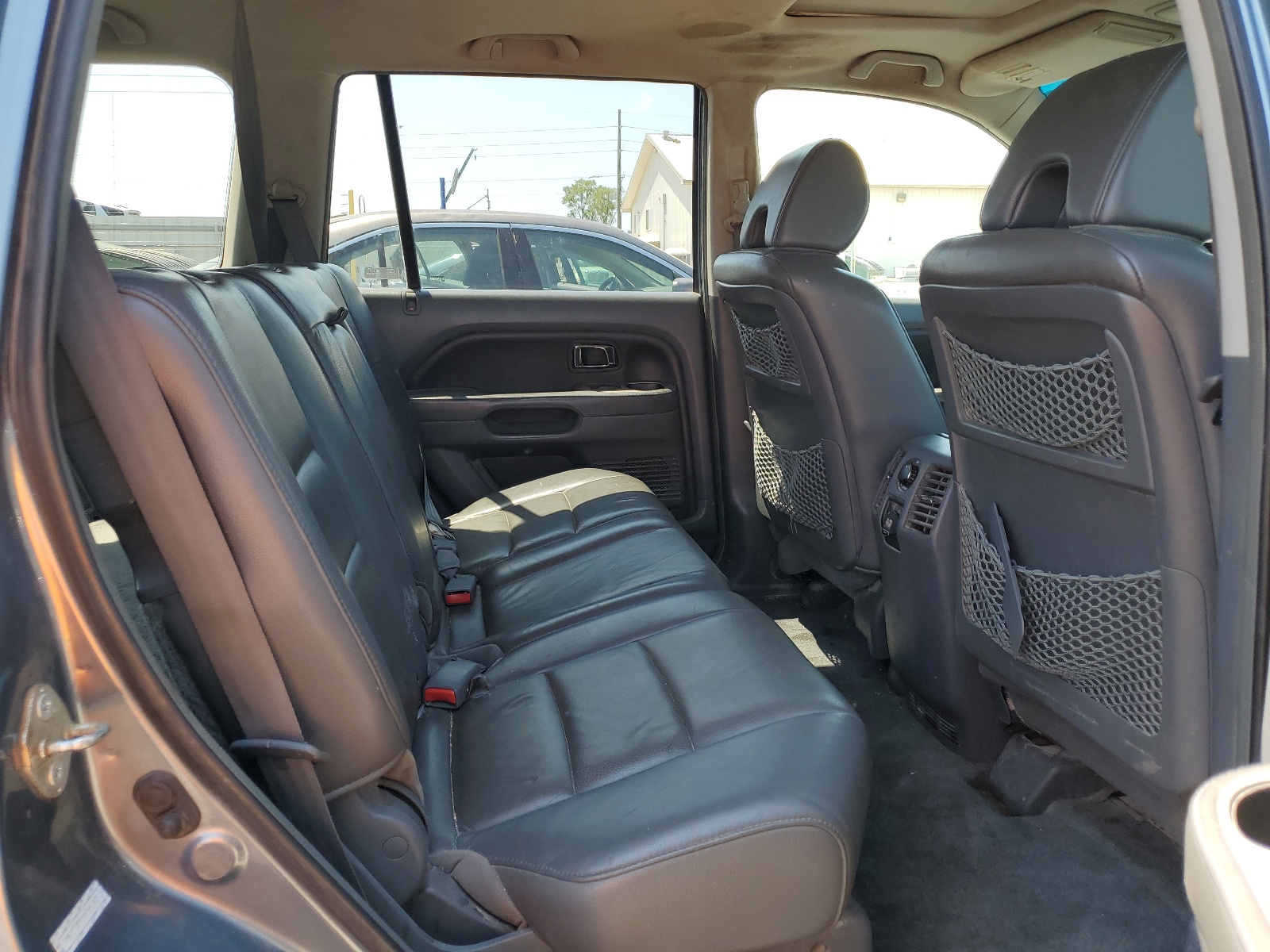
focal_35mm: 26
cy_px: 476
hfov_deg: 67.3
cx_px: 635
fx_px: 954
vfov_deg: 53.1
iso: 50
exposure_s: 1/345
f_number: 1.5
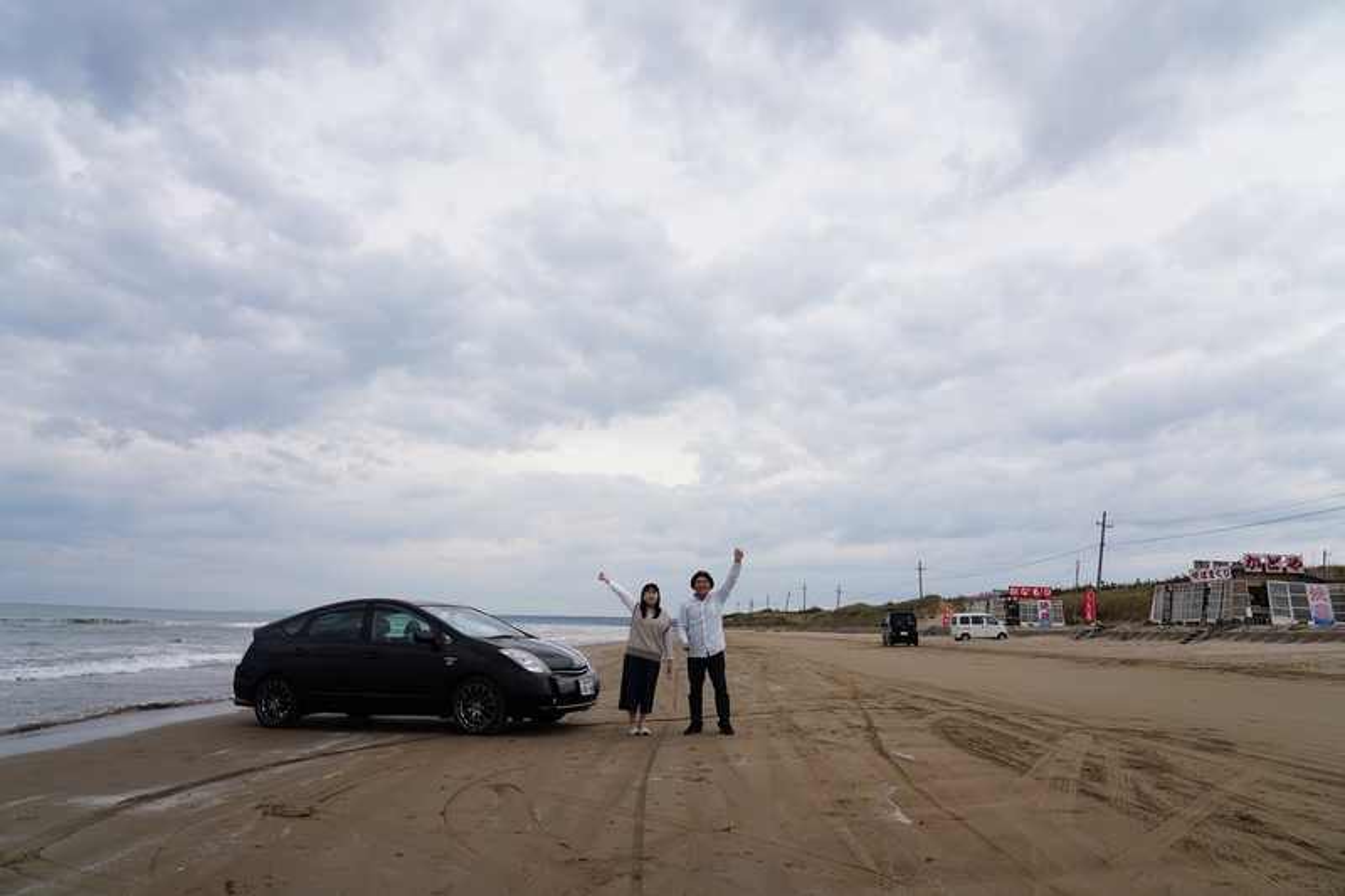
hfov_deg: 73.8
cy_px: 448
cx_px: 672
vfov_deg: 53.1
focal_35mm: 24
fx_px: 896
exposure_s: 1/100
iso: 100
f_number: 7.1
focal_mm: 24
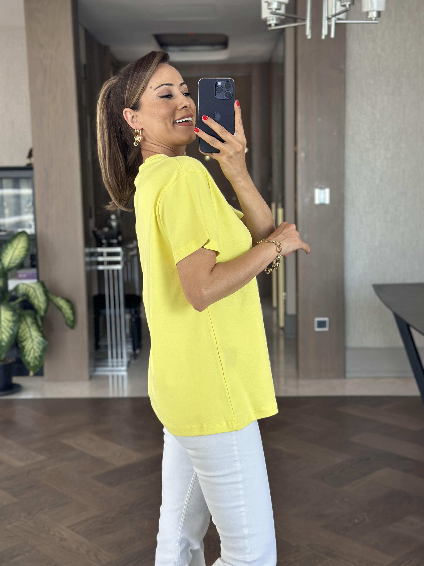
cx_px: 212
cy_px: 283
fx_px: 784
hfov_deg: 30.3
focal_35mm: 48
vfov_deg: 39.7
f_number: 1.78
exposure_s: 1/171
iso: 125
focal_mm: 6.86
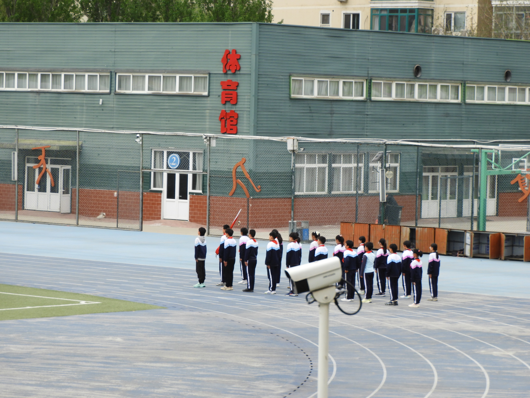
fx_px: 2297
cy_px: 199
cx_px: 265
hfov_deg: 13.2
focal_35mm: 150
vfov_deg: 9.9
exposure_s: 1/200
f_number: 5.2
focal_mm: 26.9
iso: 100
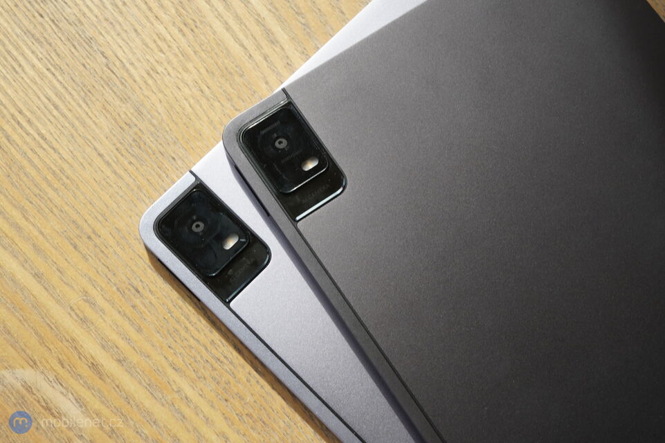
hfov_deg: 42.8
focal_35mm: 46
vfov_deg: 29.2
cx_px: 332
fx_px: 849
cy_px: 222
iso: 800
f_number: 10
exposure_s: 1/160
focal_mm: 46
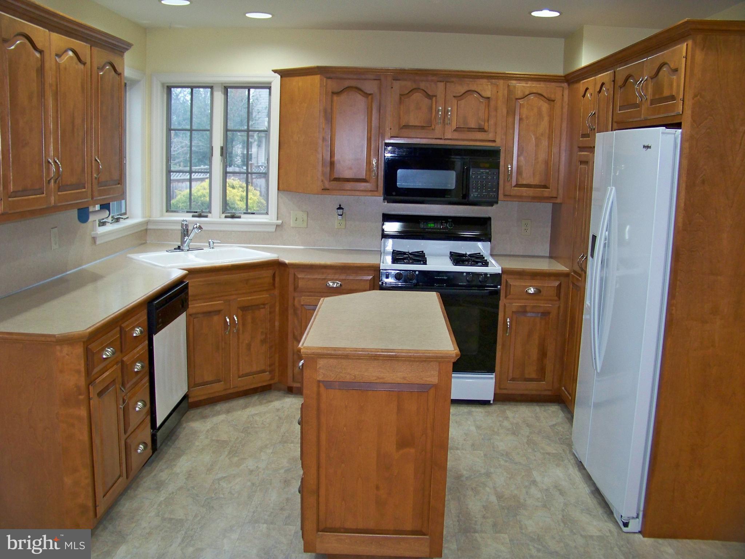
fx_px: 710
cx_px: 372
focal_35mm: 33
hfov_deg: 55.4
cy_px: 280
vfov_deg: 42.9
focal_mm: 5.85
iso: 200
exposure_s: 1/30
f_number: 2.8
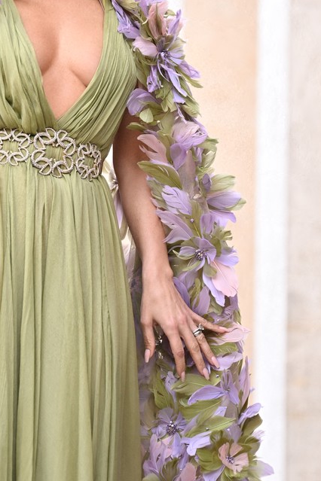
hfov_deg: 10.0
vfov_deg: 14.9
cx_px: 36
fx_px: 1832
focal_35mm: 137
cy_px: 132
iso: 500
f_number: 2.8
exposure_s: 1/640
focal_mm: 70
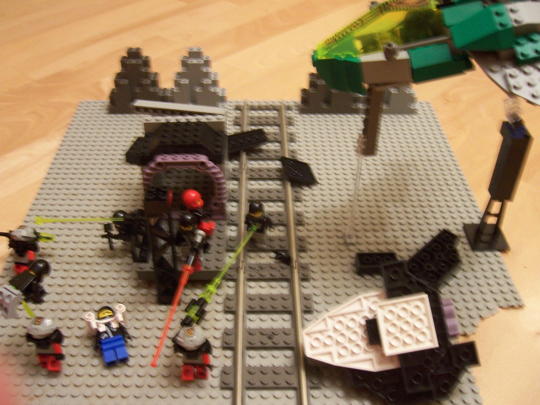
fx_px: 562
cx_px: 270
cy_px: 202
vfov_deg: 39.7
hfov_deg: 51.4
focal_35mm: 36
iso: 160
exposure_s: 1/8
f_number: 2.8
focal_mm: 6.2
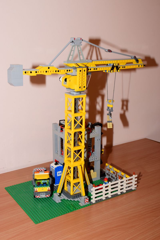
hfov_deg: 28.1
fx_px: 320
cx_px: 80
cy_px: 120
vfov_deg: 41.1
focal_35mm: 48
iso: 400
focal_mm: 32
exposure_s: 1/60
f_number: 11
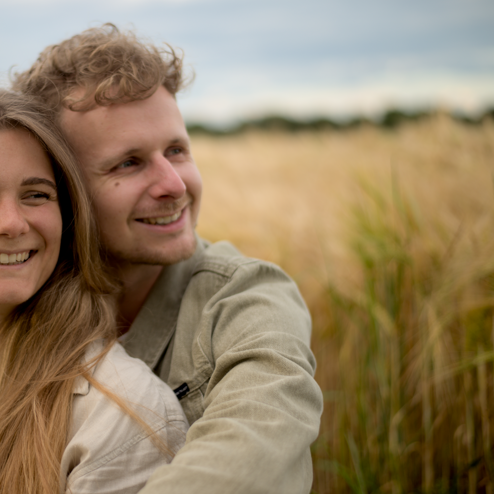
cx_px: 127
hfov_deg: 26.2
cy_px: 246
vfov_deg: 26.5
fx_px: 1049
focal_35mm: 65
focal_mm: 50
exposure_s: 1/400
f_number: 1.8
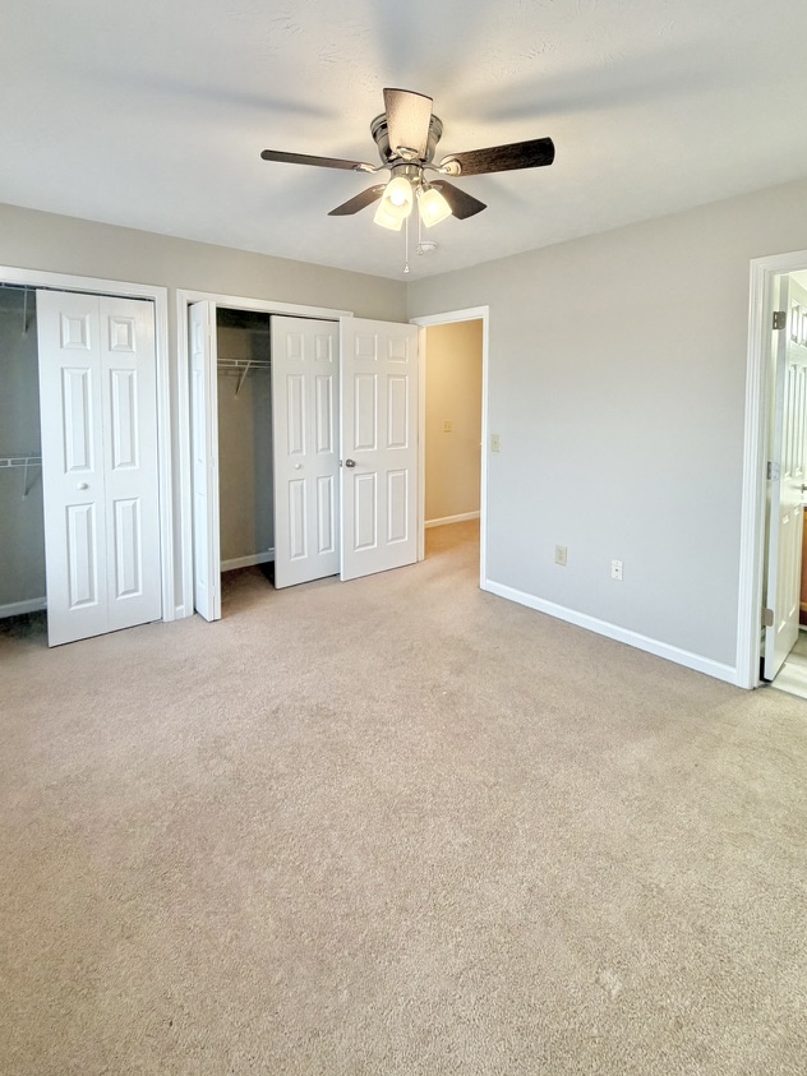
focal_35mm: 17
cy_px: 431
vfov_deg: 89.9
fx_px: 529
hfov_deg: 74.7
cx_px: 400
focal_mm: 2.22
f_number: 2.2
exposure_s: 1/120
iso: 200
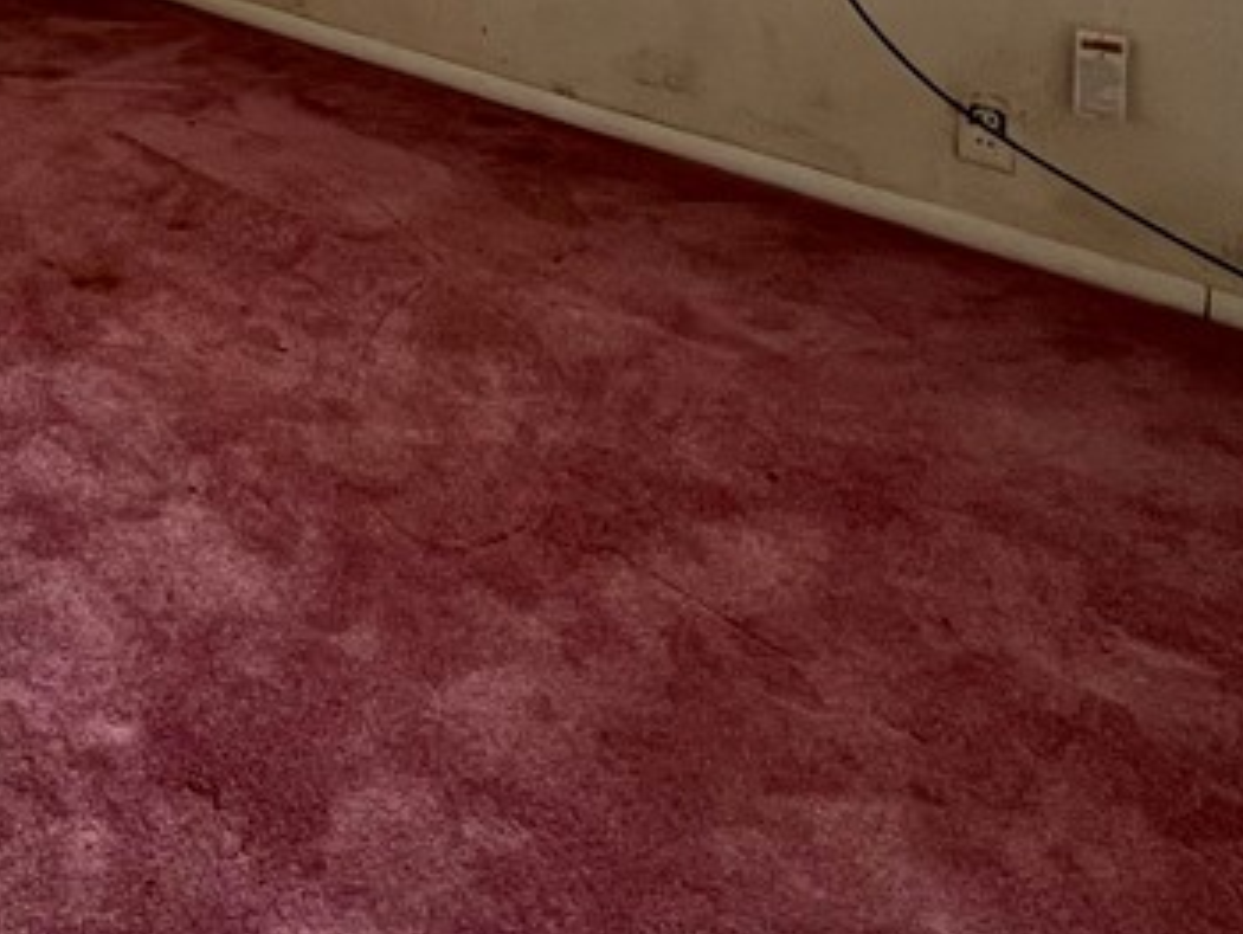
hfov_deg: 40.0
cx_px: -117
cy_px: -405
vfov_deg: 27.9
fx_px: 1365
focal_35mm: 38
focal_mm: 1.57
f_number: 1.8
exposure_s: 1/60
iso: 200
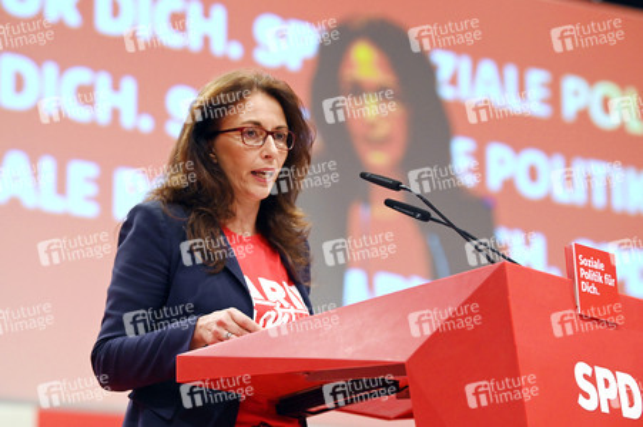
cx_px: 322
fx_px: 2320
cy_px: 214
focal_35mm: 130
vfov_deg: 10.5
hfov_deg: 15.8
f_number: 4.5
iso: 4000
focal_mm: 130
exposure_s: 1/1000
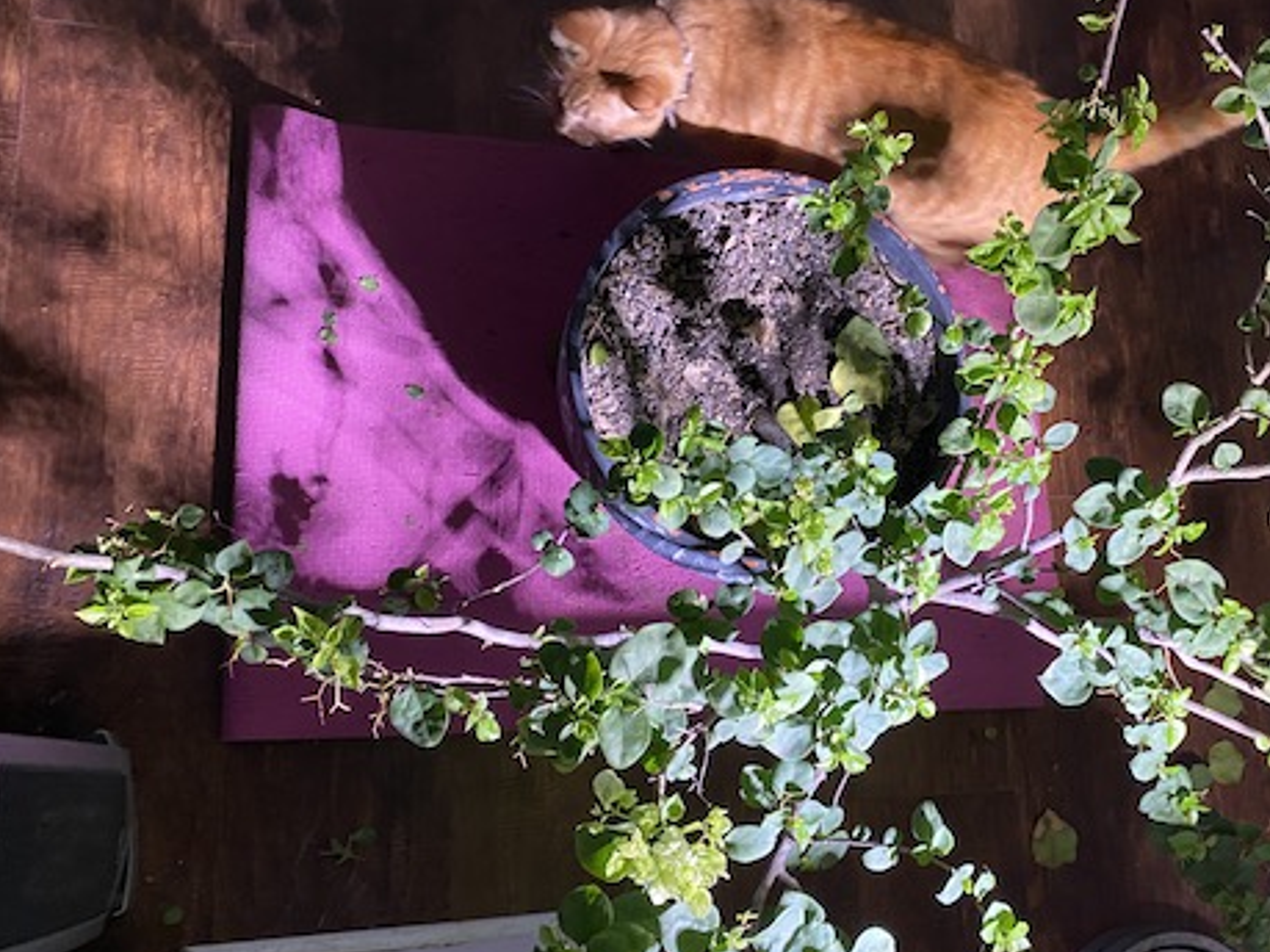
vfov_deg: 41.8
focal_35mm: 34
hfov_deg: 53.2
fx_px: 1247
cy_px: 465
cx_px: 819
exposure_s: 1/40
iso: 400
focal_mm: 4.25
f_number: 1.8
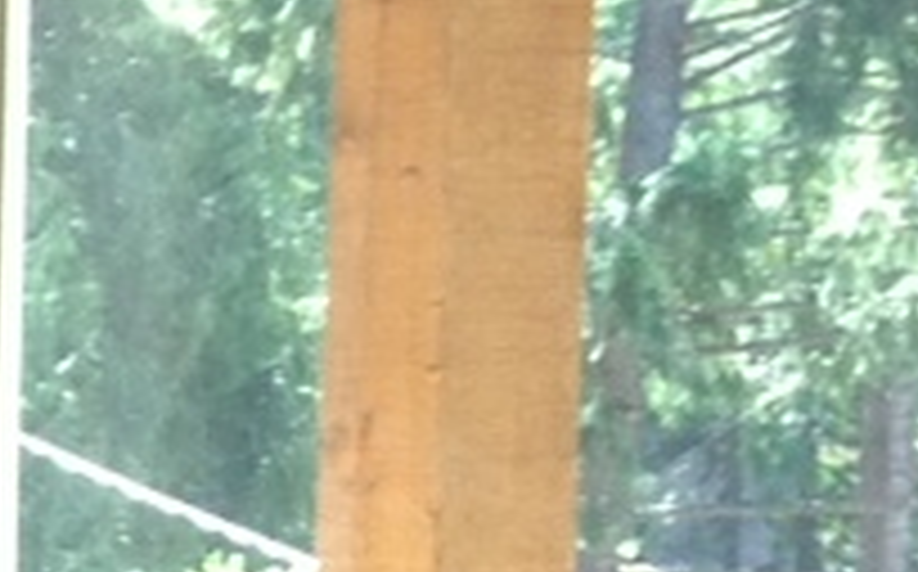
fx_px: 7422
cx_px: -1323
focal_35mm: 297
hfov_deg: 6.7
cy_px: 1333
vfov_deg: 4.3
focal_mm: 4.28
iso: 80
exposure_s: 1/60
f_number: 2.4
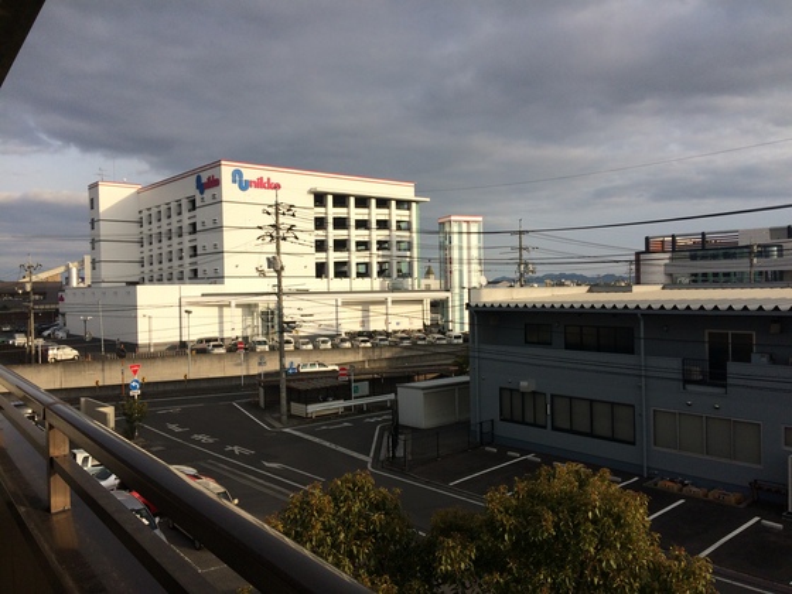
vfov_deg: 48.2
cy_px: 297
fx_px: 664
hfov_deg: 61.7
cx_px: 396
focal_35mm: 29
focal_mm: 4.15
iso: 32
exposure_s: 1/1642
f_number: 2.2
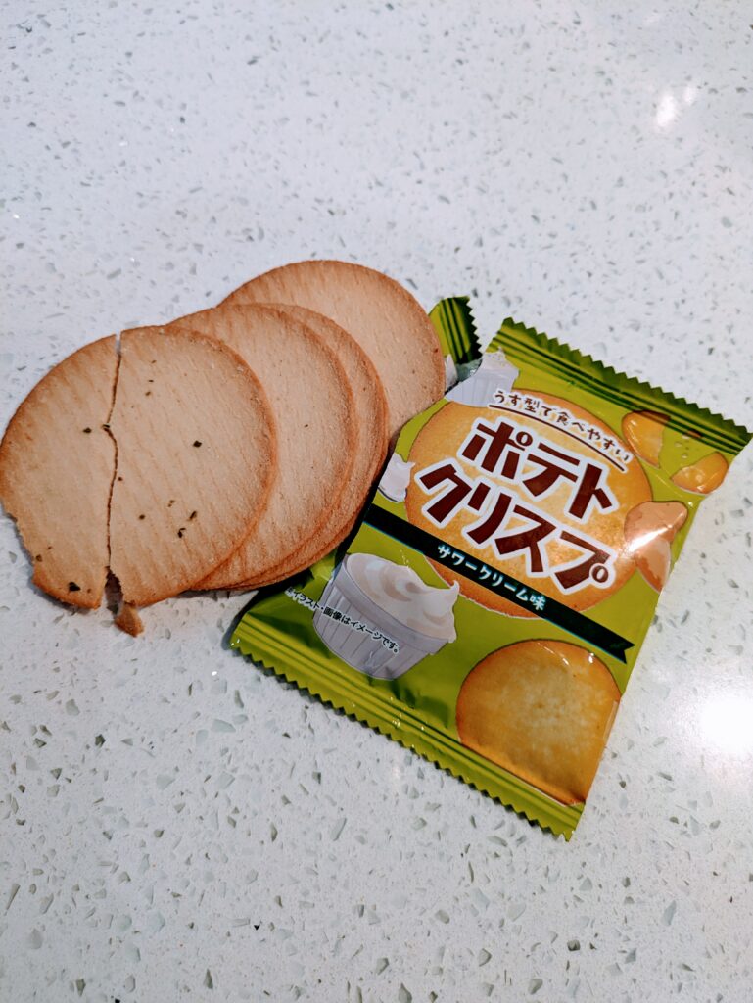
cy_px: 502
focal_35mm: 25
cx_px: 376
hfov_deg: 54.9
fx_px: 724
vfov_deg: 69.4
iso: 120
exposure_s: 1/120
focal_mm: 5.43
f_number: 1.89
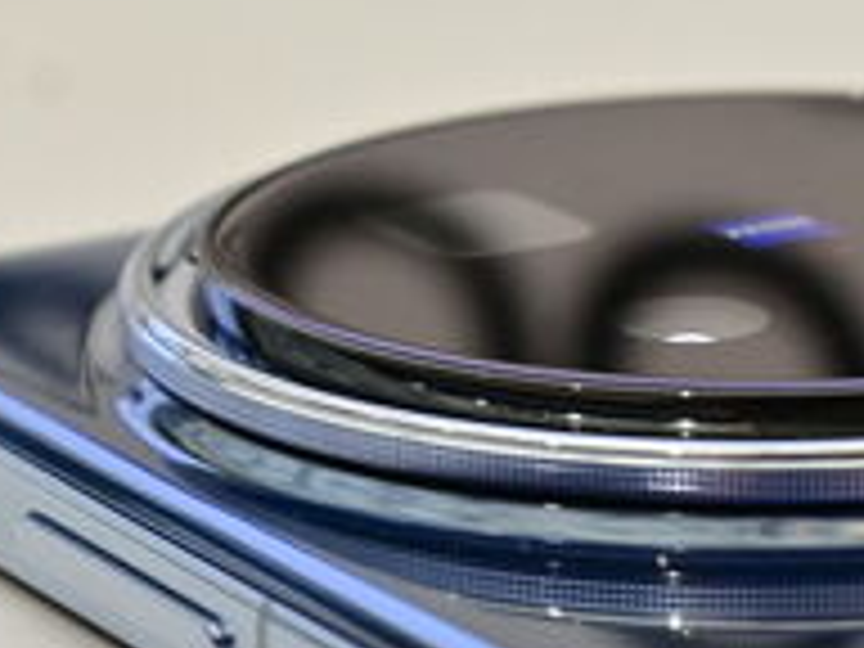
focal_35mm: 231
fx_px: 5766
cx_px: 522
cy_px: 596
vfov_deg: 6.4
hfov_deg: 8.6
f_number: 6.3
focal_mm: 50
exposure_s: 1/100
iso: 320
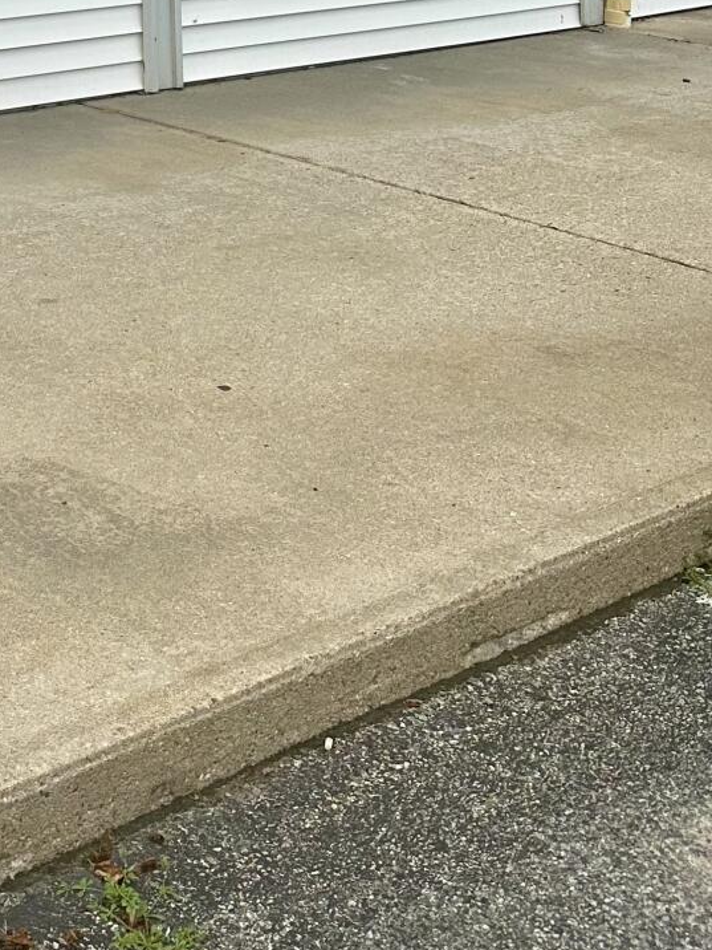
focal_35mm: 67
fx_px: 1837
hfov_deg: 20.4
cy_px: -284
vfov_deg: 25.1
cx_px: -159
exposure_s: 1/448
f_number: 1.78
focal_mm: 6.86
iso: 80
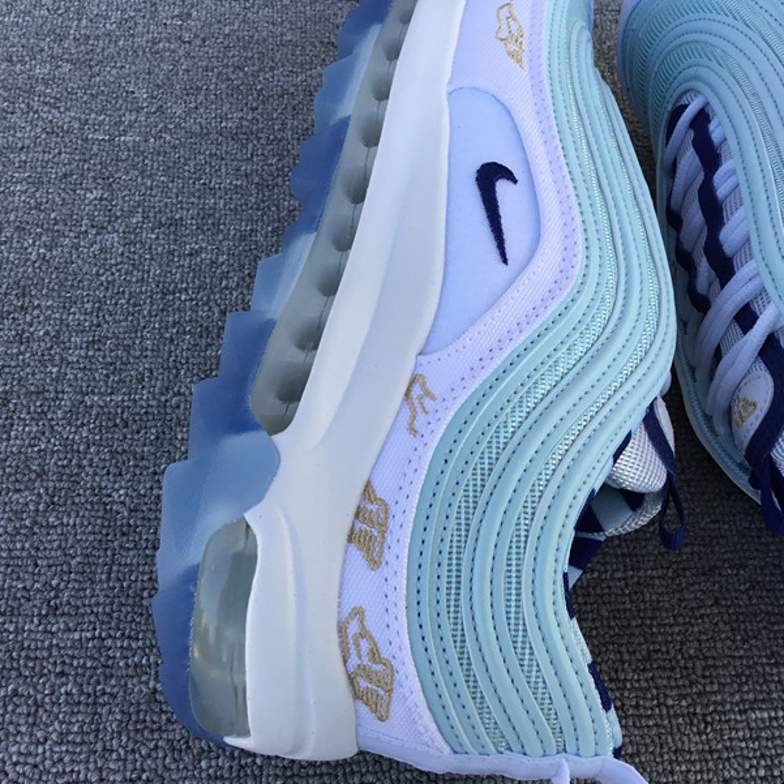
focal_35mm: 41
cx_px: 411
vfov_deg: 40.9
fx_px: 1051
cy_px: 422
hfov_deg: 40.9
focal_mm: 3.3
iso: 25
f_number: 2.4
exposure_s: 1/301
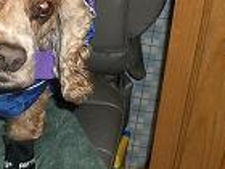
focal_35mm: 96
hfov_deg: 20.1
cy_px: 72
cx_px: 31
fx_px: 624
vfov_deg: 15.4
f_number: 2.6
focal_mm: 5.8
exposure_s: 1/40
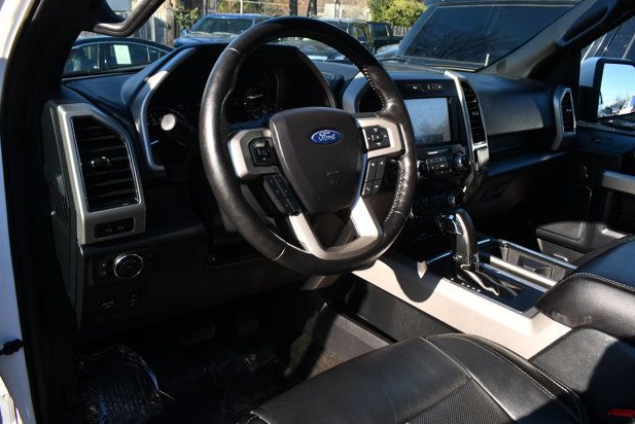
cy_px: 205
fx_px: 494
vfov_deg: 46.4
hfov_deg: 65.4
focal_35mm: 28
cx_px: 318
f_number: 7.1
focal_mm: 18
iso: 200
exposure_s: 1/250
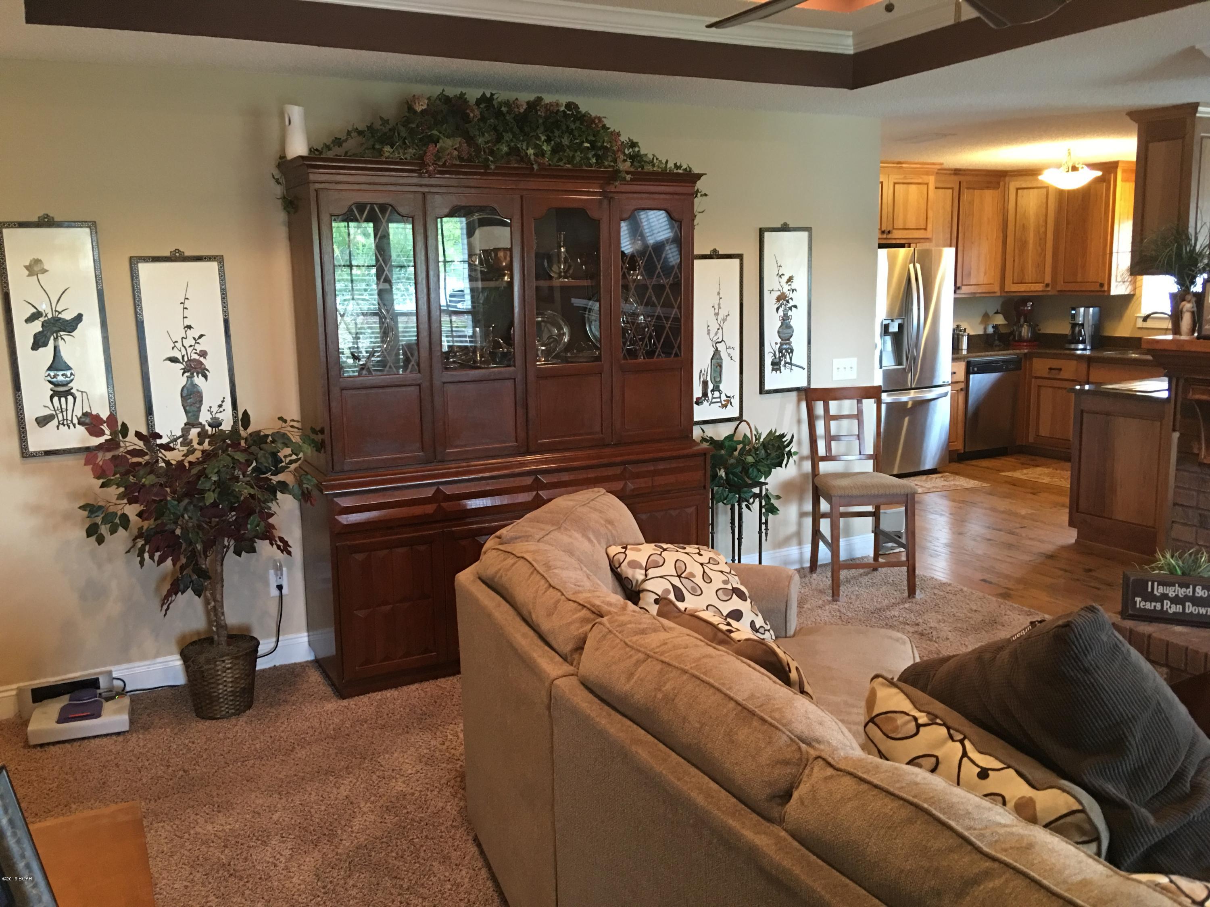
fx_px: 1014
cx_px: 605
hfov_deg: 61.7
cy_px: 454
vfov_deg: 48.2
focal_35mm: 29
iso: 100
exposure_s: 1/15
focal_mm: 4.15
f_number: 2.2
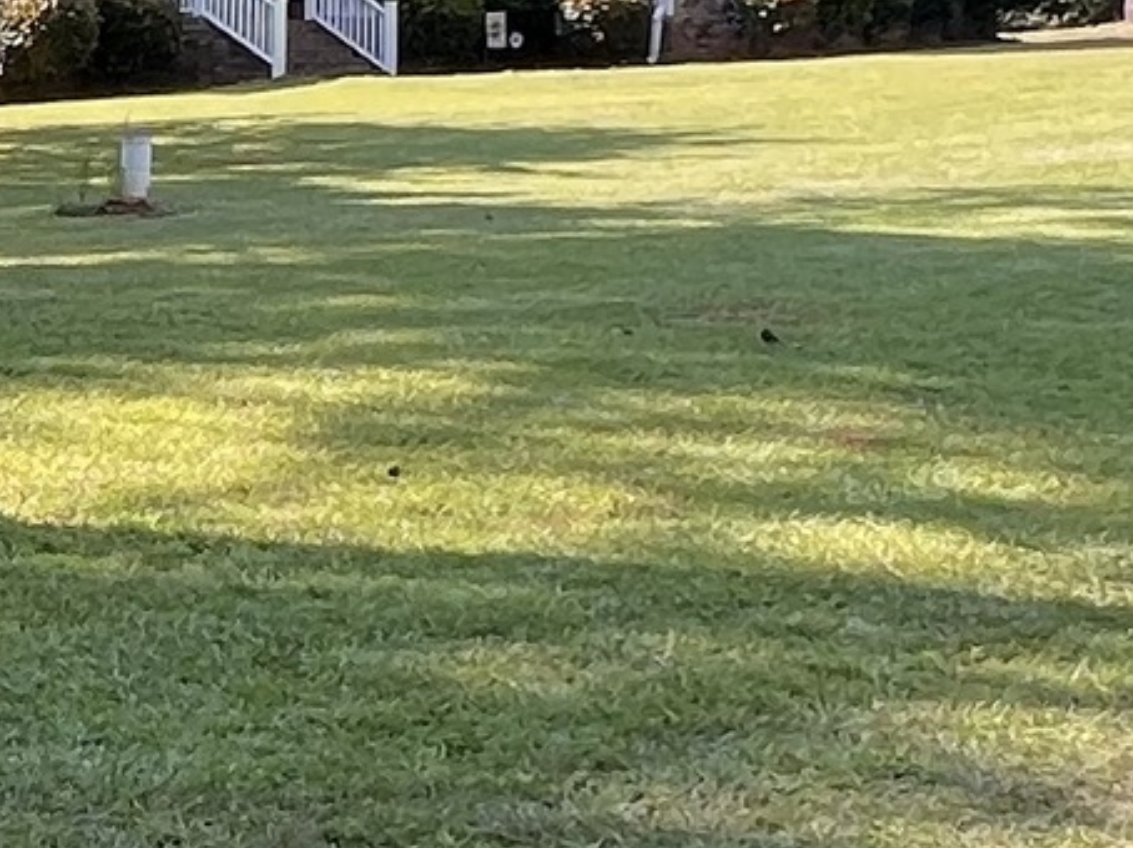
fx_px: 2879
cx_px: -389
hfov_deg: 20.2
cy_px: 459
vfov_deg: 16.8
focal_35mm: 88
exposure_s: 1/189
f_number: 1.8
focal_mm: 1.57
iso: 32
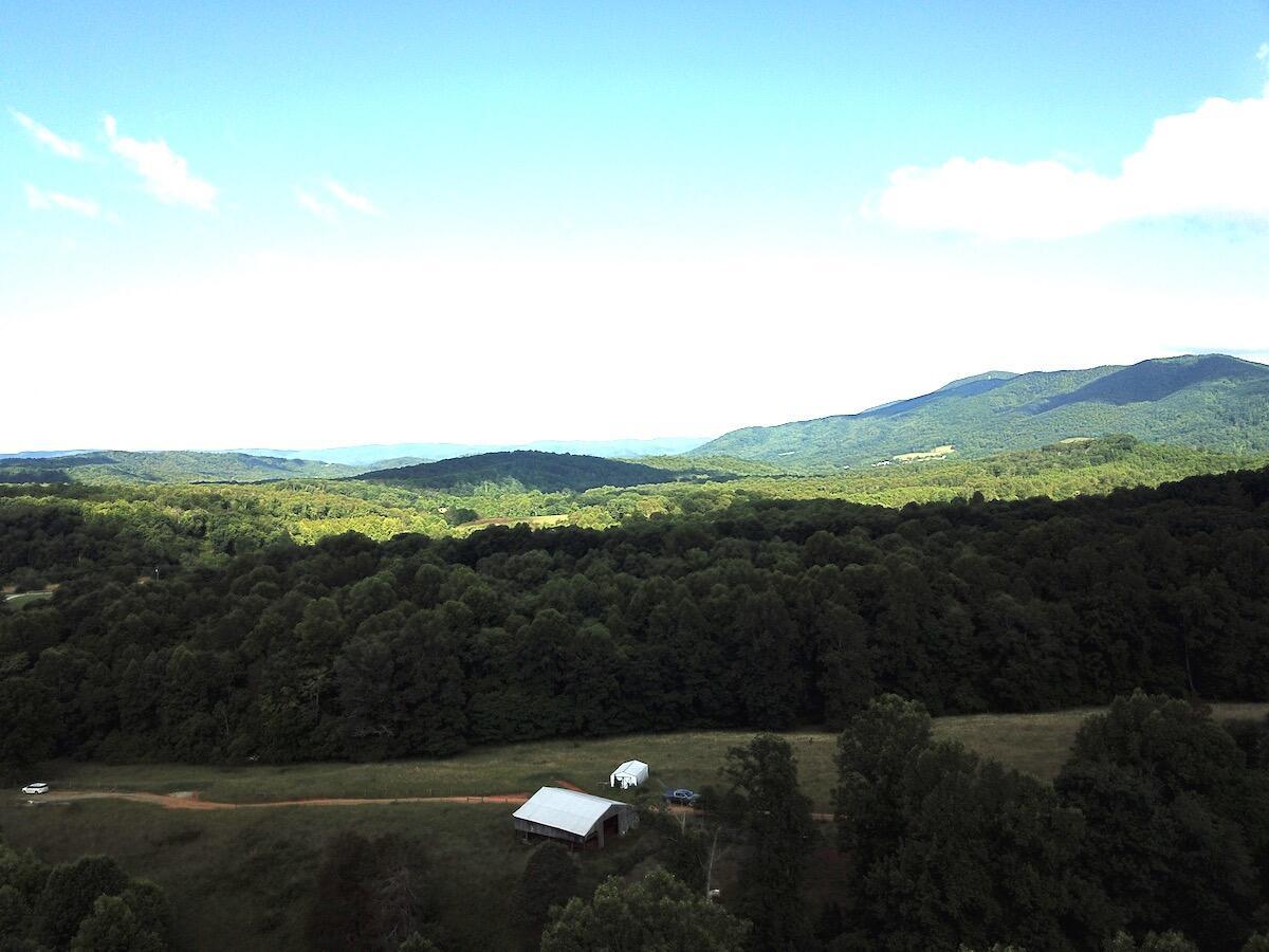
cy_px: 476
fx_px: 953
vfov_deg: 53.1
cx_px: 634
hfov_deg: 67.3
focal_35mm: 26
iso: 100
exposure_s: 1/1745
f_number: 2.2
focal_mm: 4.73
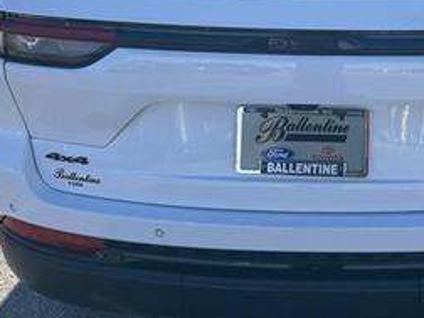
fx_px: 588
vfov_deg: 29.5
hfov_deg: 38.5
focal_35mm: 48
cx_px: 326
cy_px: 56
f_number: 1.78
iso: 80
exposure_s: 1/2203
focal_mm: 6.86
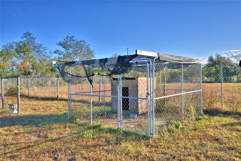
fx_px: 201
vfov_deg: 43.6
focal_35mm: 30
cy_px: 80
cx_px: 120
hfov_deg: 61.9
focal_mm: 20
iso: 100
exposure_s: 1/500
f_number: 5.6
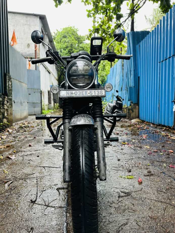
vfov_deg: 71.6
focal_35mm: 24
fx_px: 162
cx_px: 88
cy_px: 116
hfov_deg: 56.8
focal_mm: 6.86
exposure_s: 1/121
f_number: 1.78
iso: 64
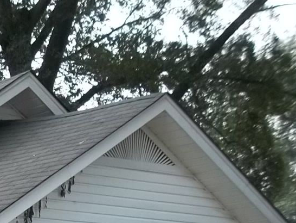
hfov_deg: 14.7
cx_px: -202
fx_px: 1027
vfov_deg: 11.6
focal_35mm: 120
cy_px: 370
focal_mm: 5.7
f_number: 2.9
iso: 80
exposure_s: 1/320
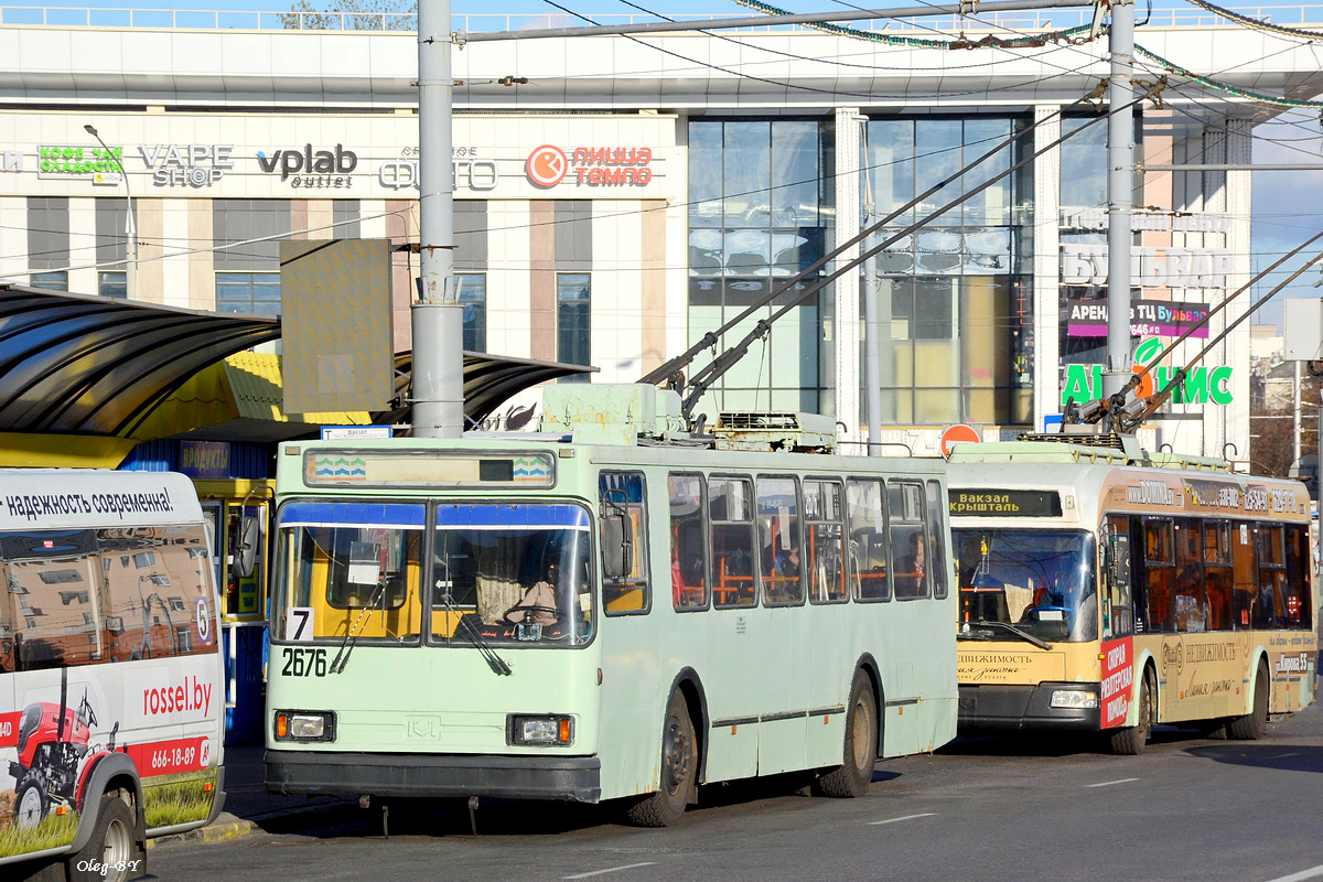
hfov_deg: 12.2
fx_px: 6174
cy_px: 441
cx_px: 662
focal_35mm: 168
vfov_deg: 8.2
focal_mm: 112
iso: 100
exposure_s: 1/400
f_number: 11
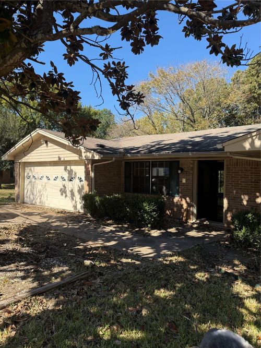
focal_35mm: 24
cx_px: 130
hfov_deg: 56.8
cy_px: 174
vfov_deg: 71.6
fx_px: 241
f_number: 1.78
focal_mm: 6.76
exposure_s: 1/2299
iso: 100
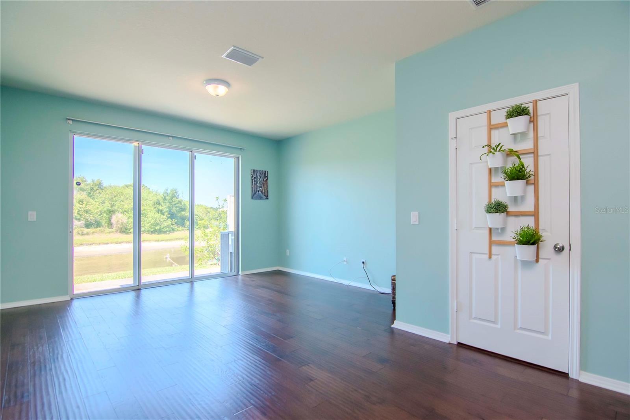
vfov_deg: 72.0
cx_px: 315
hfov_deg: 95.0
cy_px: 210
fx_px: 289
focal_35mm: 16
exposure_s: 1/200
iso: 500
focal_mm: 11
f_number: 7.1
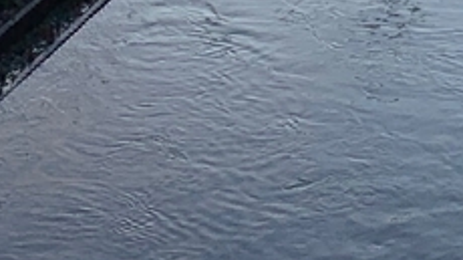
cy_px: -576
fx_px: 1816
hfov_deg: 13.5
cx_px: 737
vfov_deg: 7.1
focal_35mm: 148
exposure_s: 1/635
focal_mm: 4.25
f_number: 1.8
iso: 25
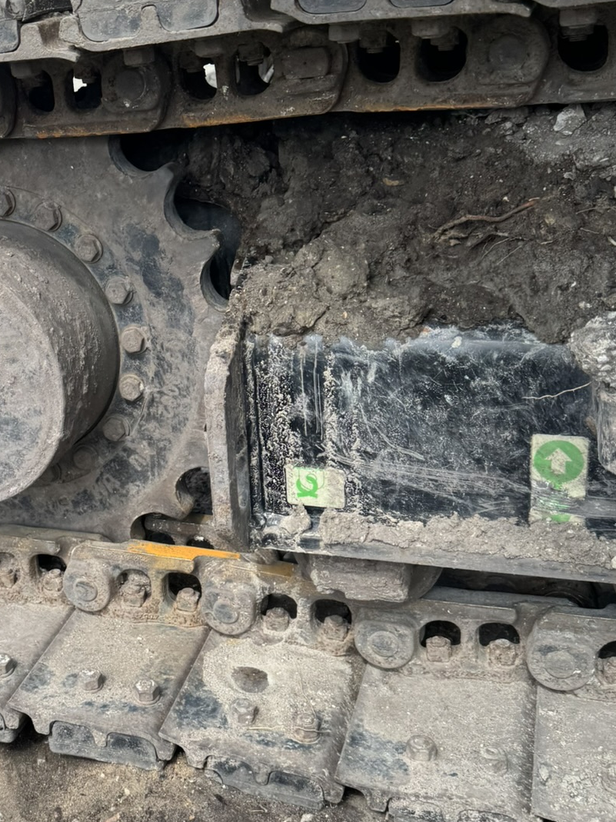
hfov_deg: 30.5
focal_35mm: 46
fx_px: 1092
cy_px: 374
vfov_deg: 41.2
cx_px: 103
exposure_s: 1/1637
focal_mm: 6.76
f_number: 1.78
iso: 80
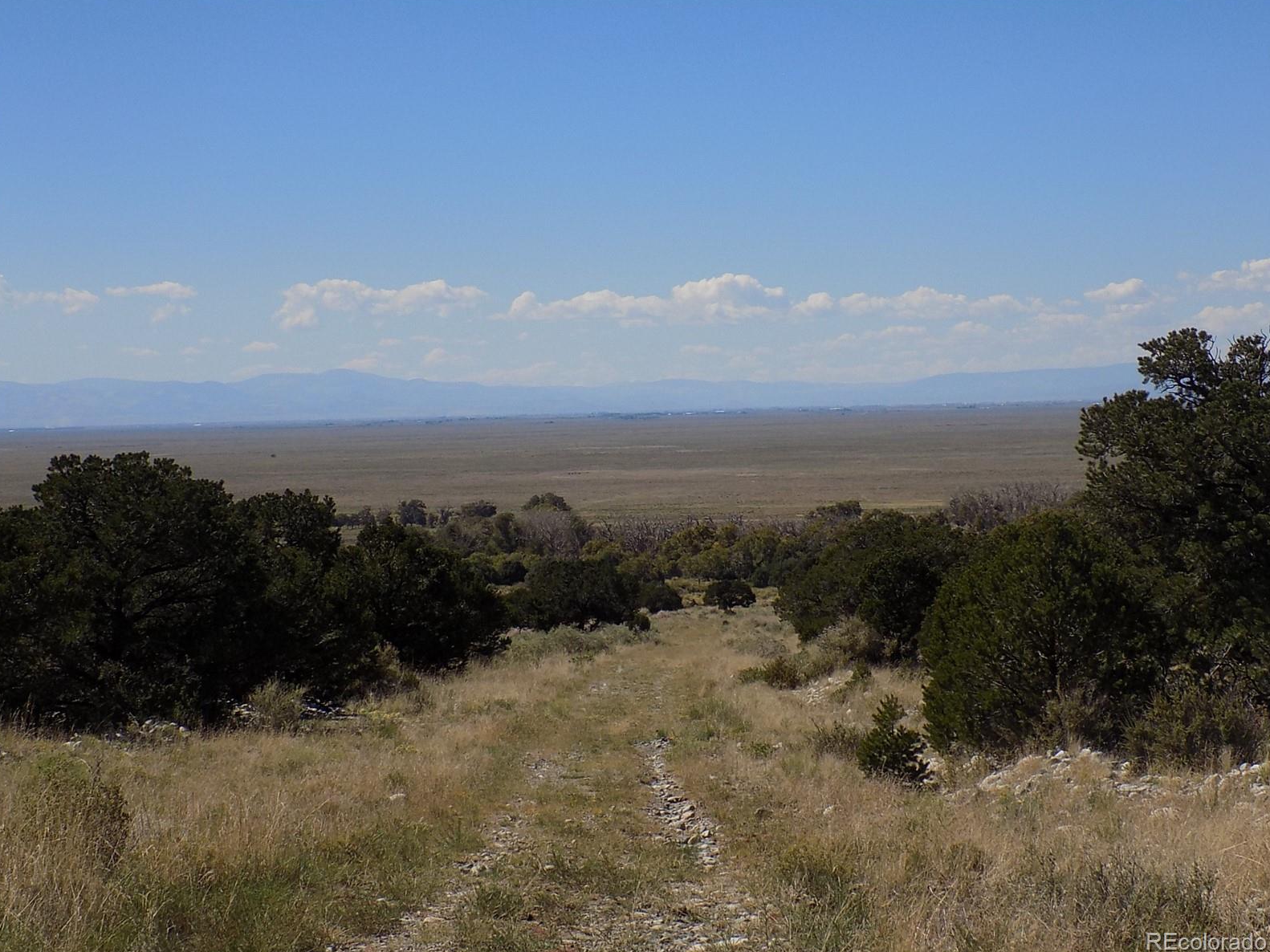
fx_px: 3191
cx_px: 634
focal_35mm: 87
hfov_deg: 22.5
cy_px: 477
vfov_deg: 17.0
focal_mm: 15.3
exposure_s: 1/1000
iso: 80
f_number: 4.4
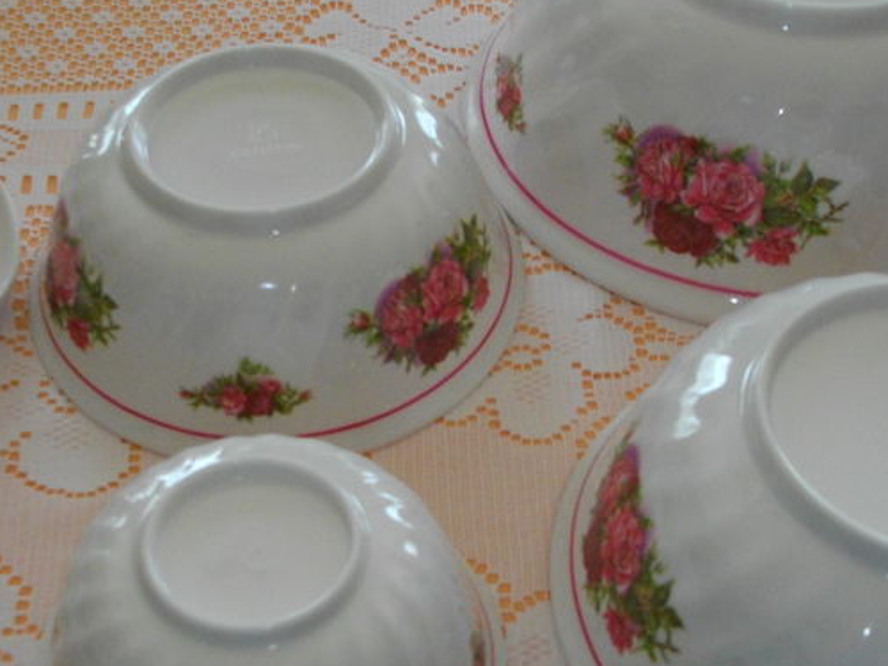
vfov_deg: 22.8
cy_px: 444
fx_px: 1642
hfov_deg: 30.2
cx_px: 373
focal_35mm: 64
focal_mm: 5.7
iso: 200
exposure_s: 1/80
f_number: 2.9
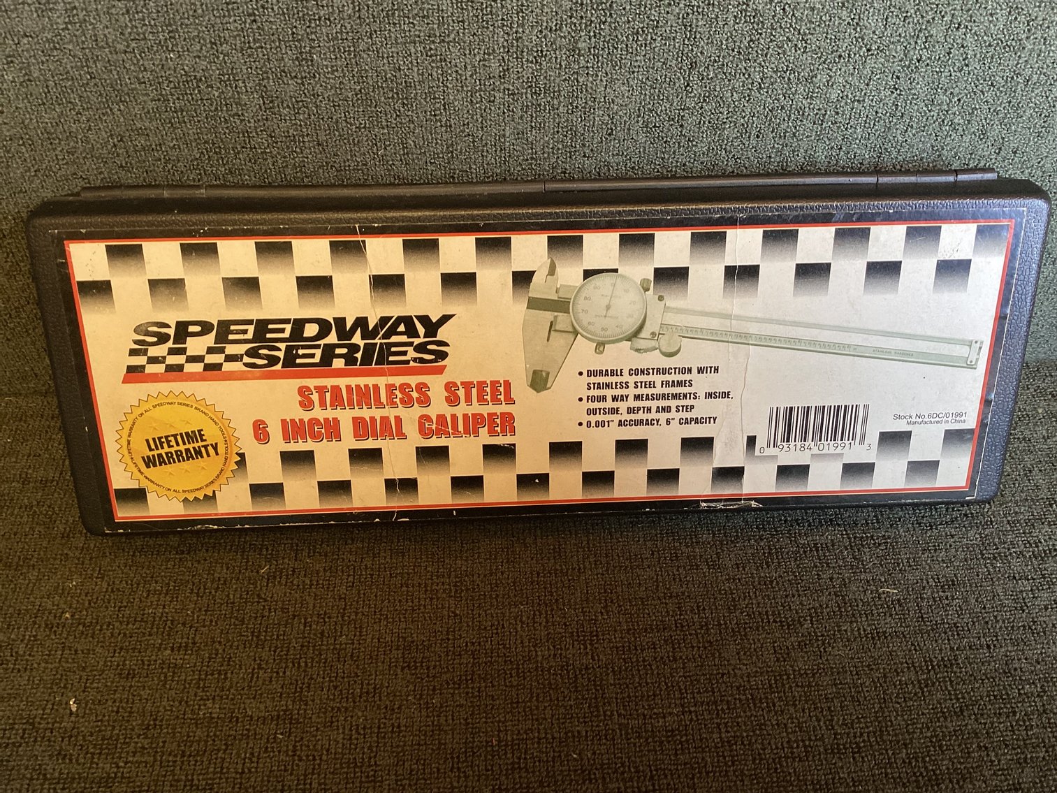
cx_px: 528
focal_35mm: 31
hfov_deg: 58.3
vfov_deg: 45.4
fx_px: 947
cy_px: 396
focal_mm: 3.3
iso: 80
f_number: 2.4
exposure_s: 1/50
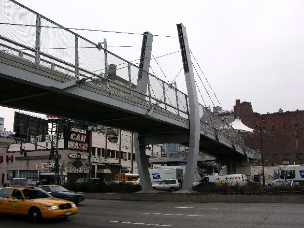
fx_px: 307
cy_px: 114
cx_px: 152
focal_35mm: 35
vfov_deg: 40.7
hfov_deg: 52.6
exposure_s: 1/93.4
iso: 50
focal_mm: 8.9
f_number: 8
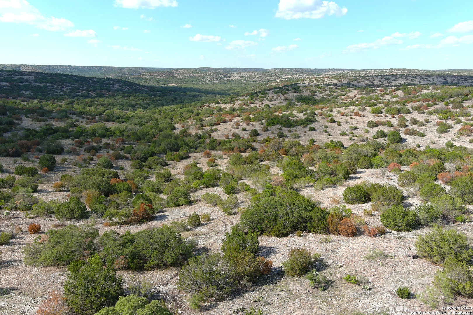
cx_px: 236
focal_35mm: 29
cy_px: 158
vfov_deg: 45.0
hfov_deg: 63.7
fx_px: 381
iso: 100
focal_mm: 10.57
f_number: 2.8
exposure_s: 1/800
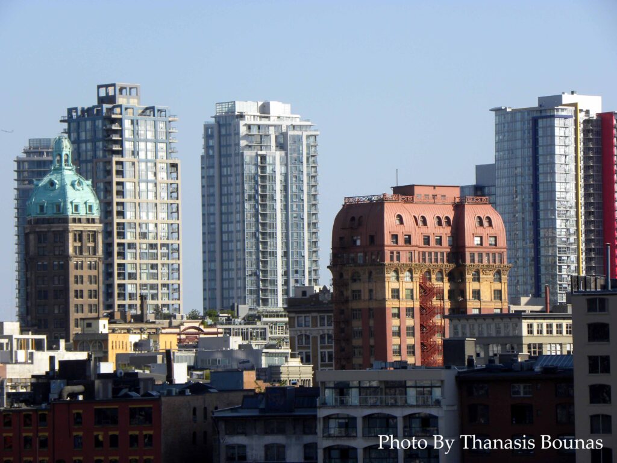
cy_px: 232
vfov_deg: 7.0
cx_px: 308
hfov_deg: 9.3
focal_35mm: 212
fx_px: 3779
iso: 64
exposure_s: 1/272
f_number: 5.6
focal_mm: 37.7
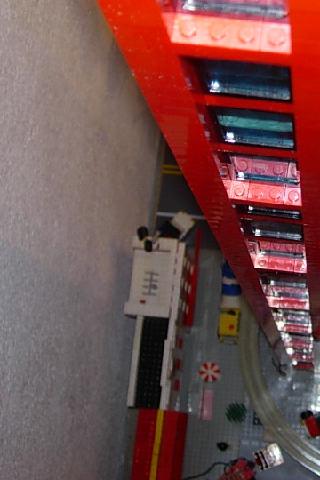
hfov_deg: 17.7
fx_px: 1000
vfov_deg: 26.9
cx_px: 325
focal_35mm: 75
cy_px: 170
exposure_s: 1/64
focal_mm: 7.8
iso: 79
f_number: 2.8
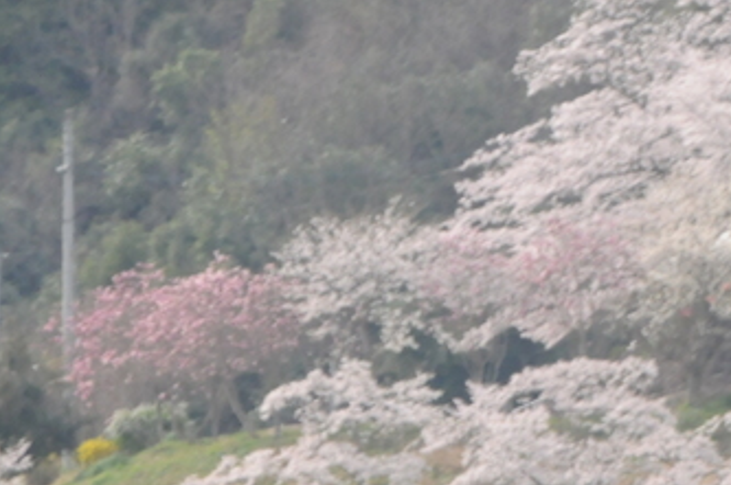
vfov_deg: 1.2
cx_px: 1106
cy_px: -83
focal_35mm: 1108
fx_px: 22466
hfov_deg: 1.9
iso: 1000
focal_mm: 240
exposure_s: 1/250
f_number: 9
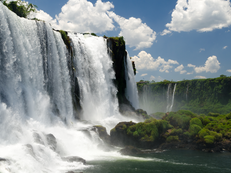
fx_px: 317
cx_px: 123
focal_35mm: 48
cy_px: 87
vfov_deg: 30.5
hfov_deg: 40.0
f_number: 8
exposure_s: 1/250
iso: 110
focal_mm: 29
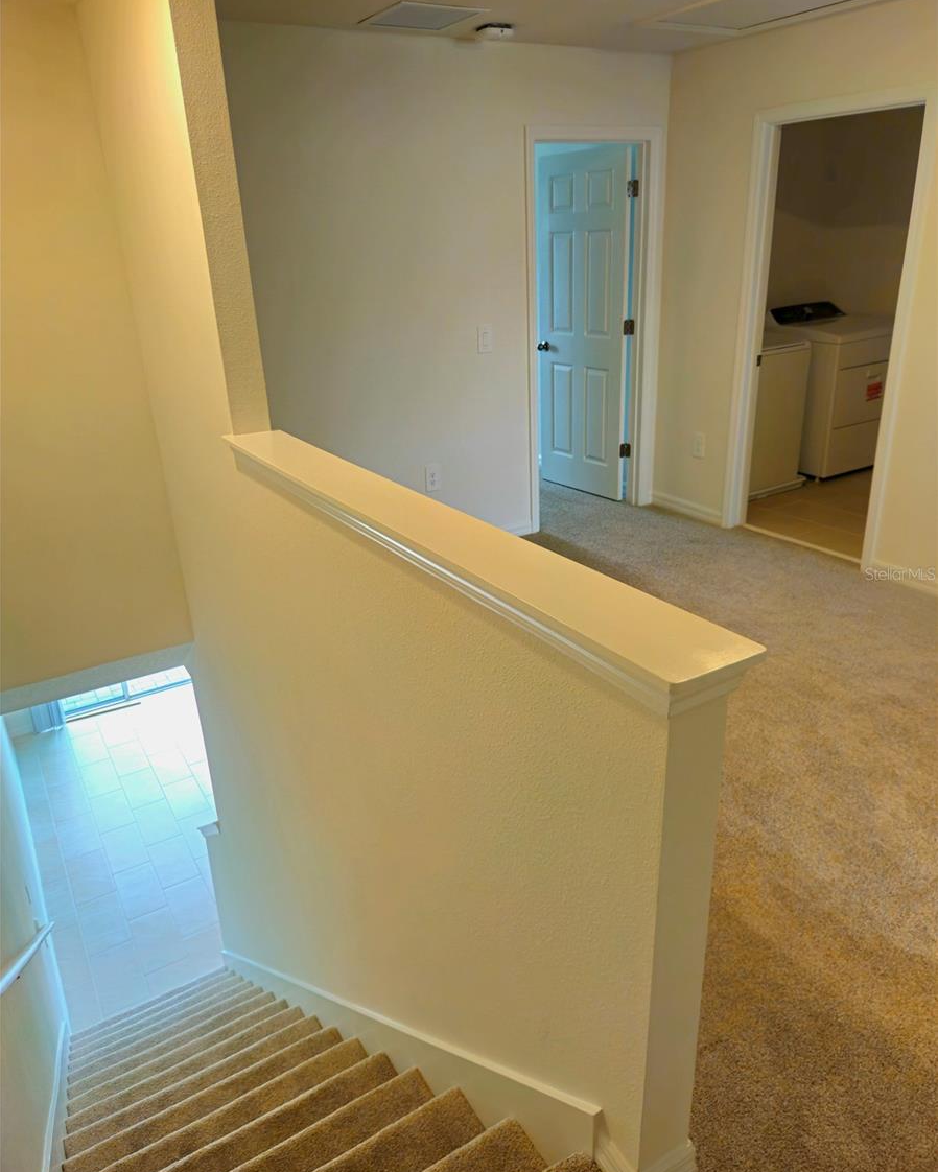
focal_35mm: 24
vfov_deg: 70.3
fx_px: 833
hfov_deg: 58.8
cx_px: 469
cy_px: 573
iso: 125
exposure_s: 1/60.2
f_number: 1.8
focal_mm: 5.4
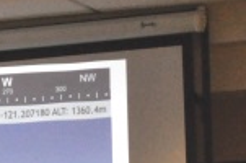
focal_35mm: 302
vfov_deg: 4.4
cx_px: -127
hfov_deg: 6.7
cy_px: 368
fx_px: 2059
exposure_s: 1/125
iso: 3200
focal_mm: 44
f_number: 5.6
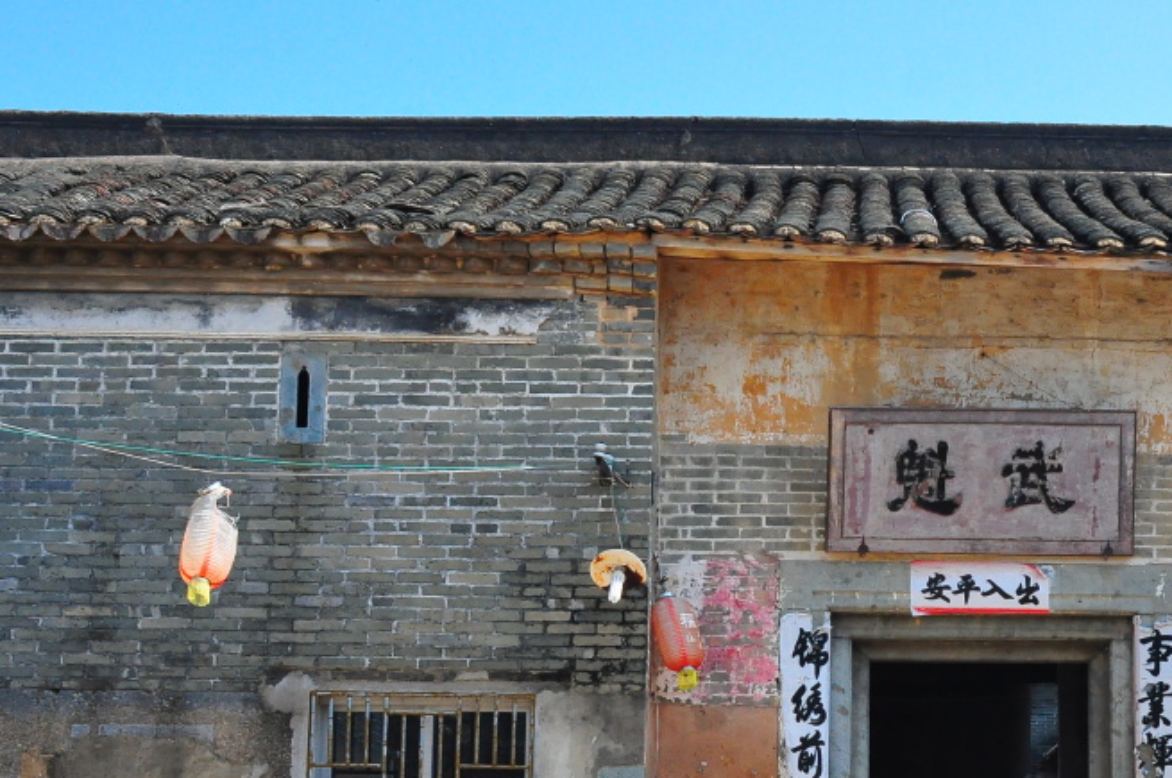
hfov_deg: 29.7
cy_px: 629
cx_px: 966
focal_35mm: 66
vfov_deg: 20.3
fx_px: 2146
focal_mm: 24
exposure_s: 1/1000
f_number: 9
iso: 900
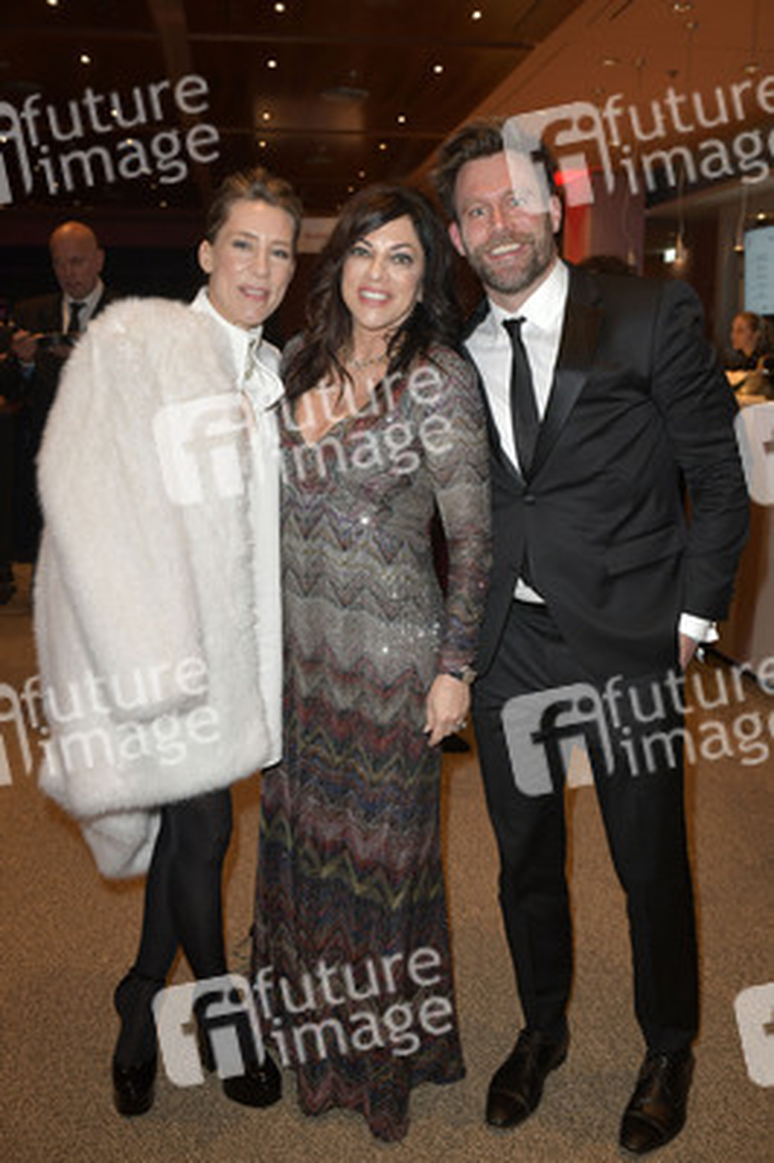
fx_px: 1034
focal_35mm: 32
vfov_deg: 58.8
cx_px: 387
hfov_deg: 41.0
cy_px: 582
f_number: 5.6
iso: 1250
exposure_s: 1/250
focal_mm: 32
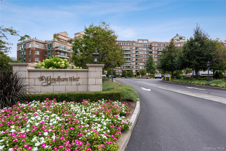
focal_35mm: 17
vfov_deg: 70.4
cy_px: 76
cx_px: 113
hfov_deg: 93.3
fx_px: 107
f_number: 11
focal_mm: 17
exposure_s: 1/640
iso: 400
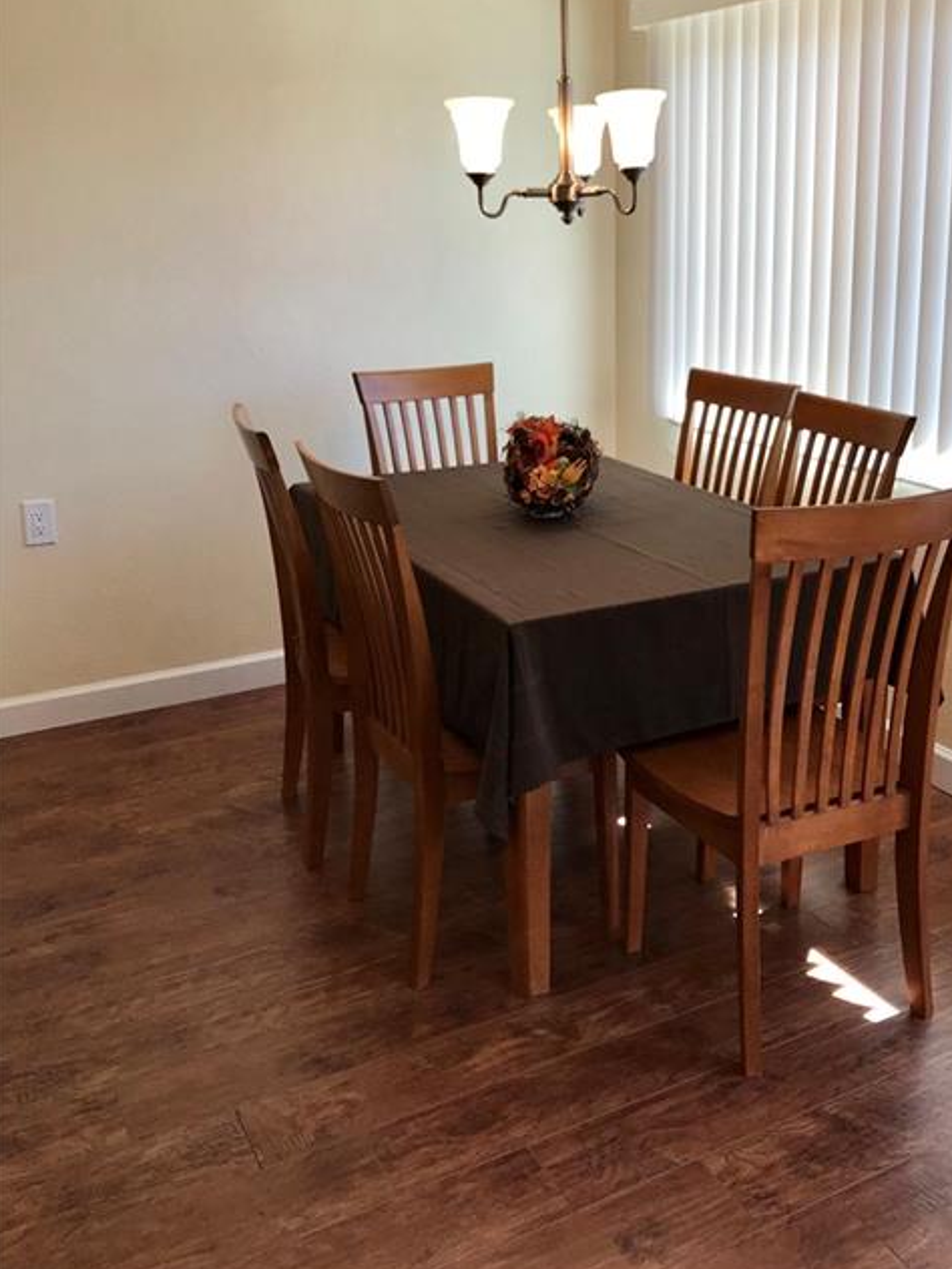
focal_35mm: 34
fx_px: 1247
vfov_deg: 53.8
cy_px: 556
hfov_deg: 41.6
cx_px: 572
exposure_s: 1/120
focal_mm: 3.99
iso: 32
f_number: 1.8
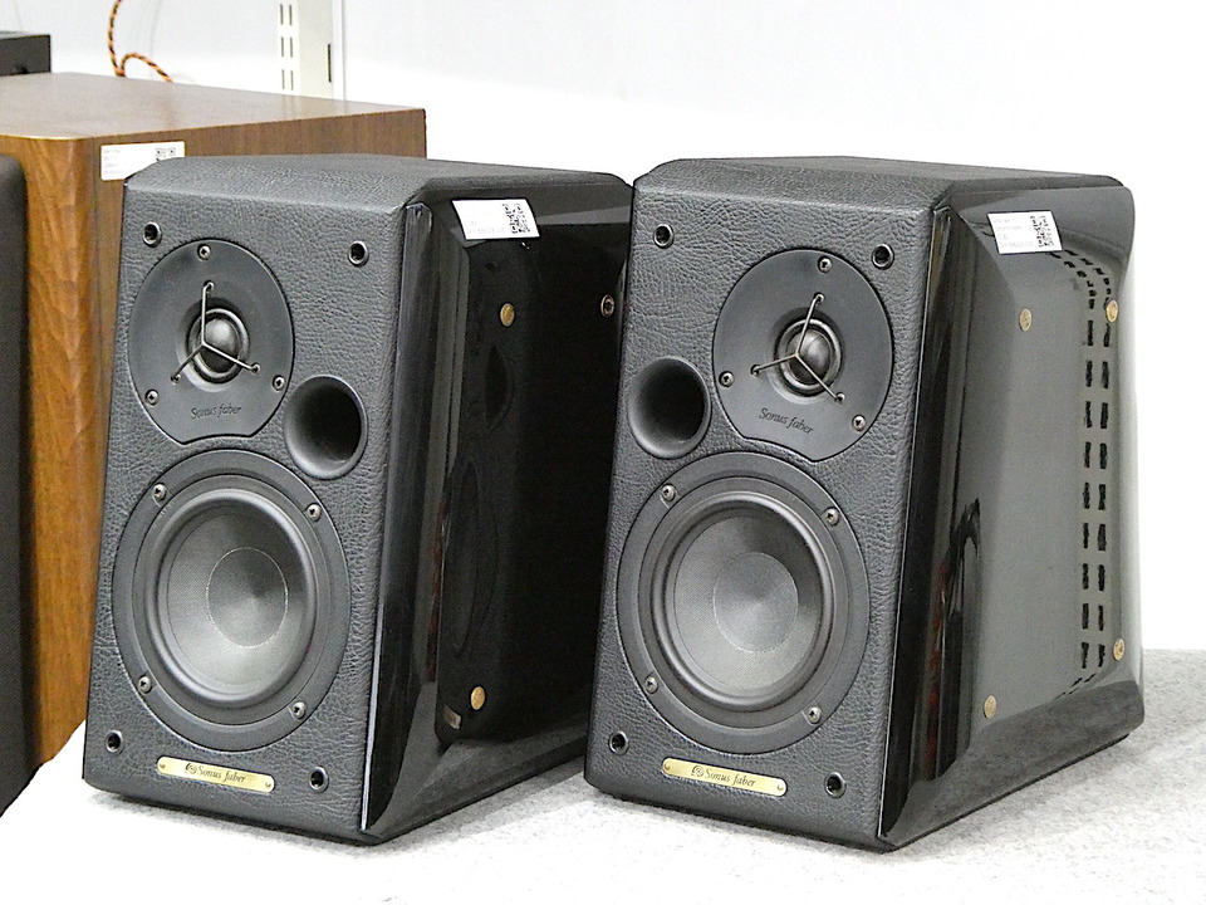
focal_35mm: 98
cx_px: 603
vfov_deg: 15.1
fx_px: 3414
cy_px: 452
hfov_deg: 20.0
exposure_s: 1/25
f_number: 5
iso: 1600
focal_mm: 17.5
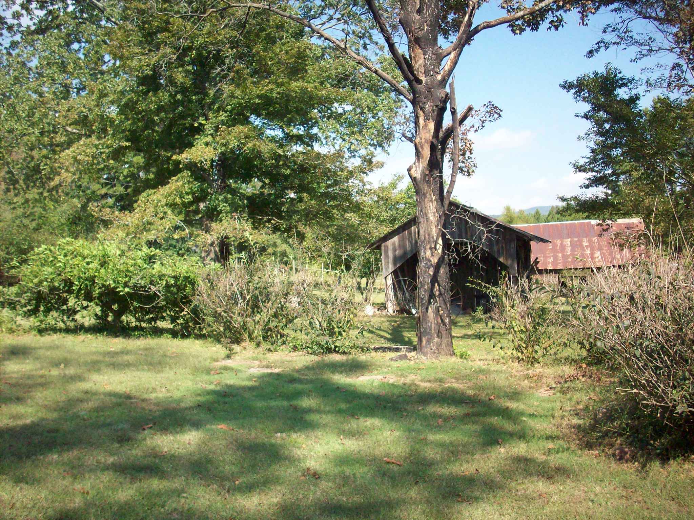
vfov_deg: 38.7
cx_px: 347
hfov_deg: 50.1
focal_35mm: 37
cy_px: 260
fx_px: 742
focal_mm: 6.2
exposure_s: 1/1401
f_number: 2.8
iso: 200
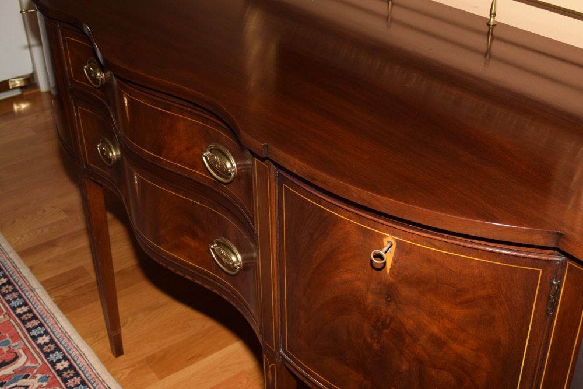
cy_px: 194
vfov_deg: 29.0
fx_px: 753
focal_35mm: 46
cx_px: 292
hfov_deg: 42.3
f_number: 8
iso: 100
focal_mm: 31
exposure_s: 1/60
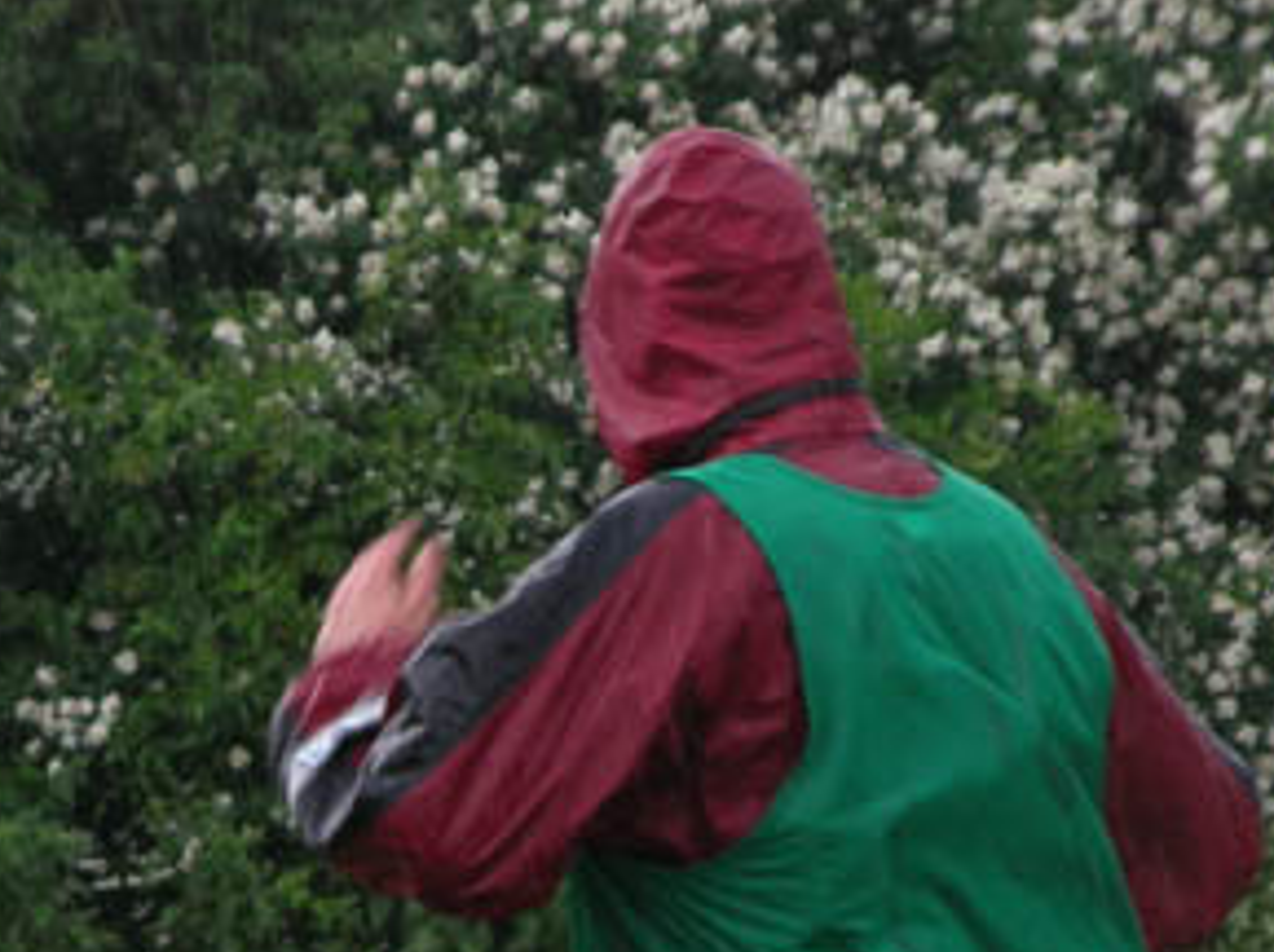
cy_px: 945
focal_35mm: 629
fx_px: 23121
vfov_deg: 2.4
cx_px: 300
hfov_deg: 3.2
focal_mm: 50
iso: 53
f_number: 4.4
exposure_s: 1/126
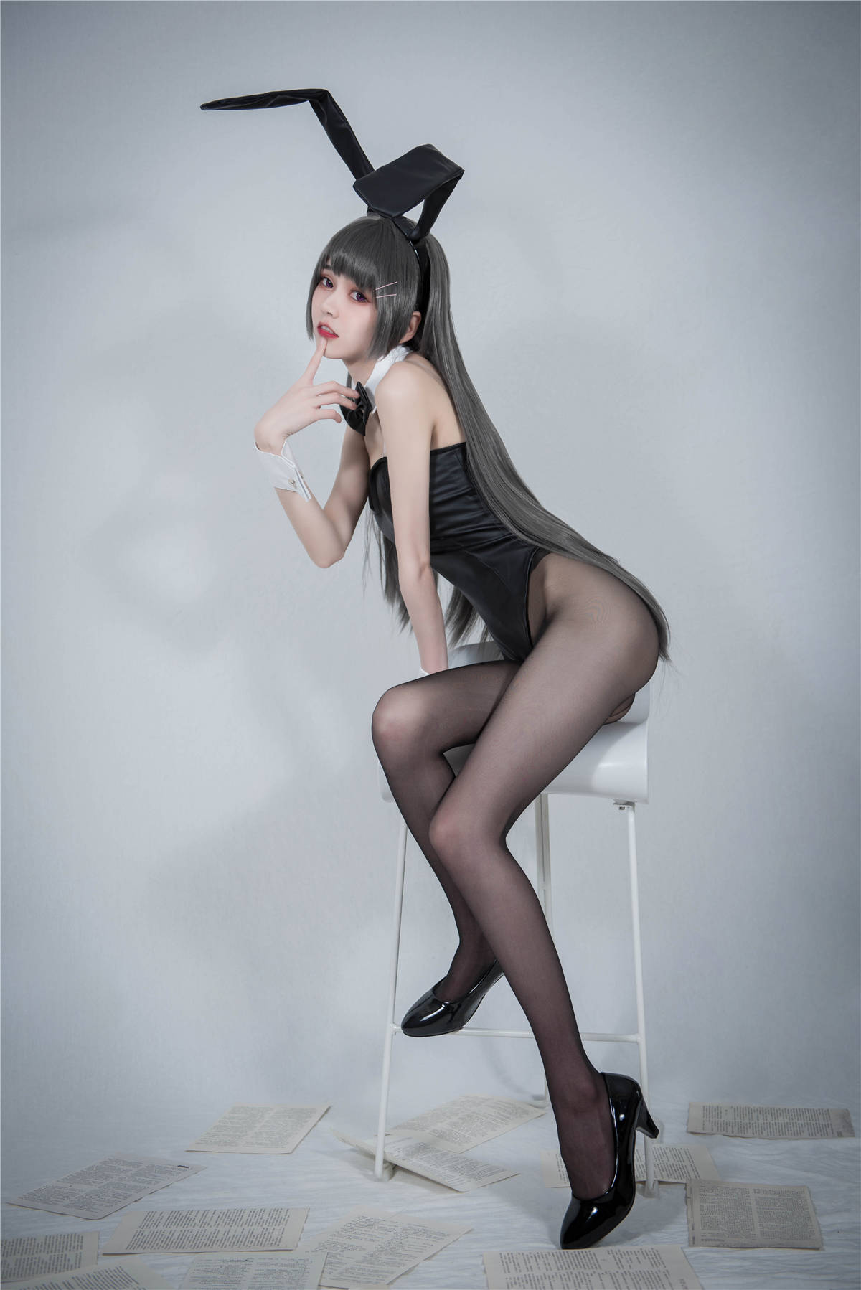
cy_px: 645
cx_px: 430
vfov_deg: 41.1
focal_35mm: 48
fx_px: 1721
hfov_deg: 28.1
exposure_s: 1/160
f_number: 4
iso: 80
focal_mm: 48
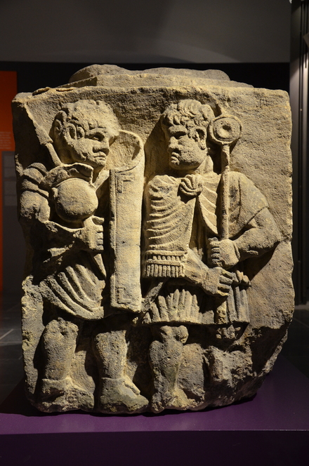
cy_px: 233
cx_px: 154
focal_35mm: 45
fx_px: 582
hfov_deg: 29.7
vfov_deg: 43.7
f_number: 4.2
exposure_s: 1/30
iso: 1250
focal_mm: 30
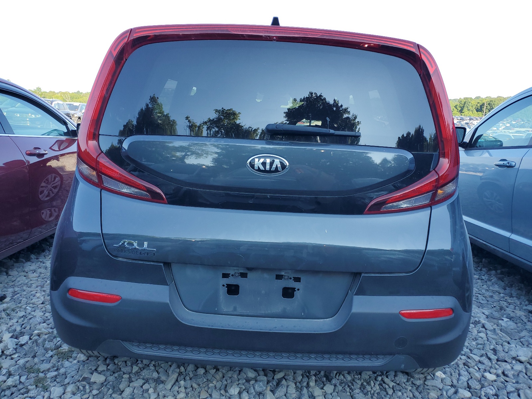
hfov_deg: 67.3
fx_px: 400
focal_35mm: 26
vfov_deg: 53.1
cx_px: 266
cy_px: 200
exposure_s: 1/526
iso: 50
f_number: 1.5
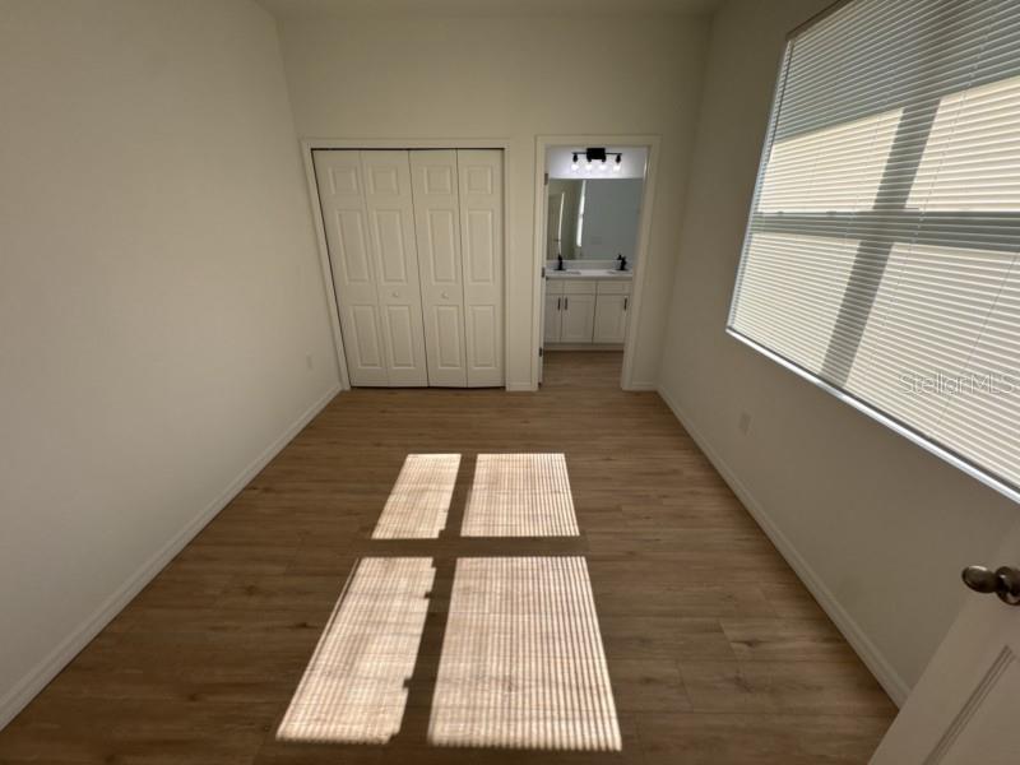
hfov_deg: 102.1
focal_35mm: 14
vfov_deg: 85.7
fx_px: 413
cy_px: 382
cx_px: 510
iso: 40
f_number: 2.2
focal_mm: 2.22
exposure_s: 1/206
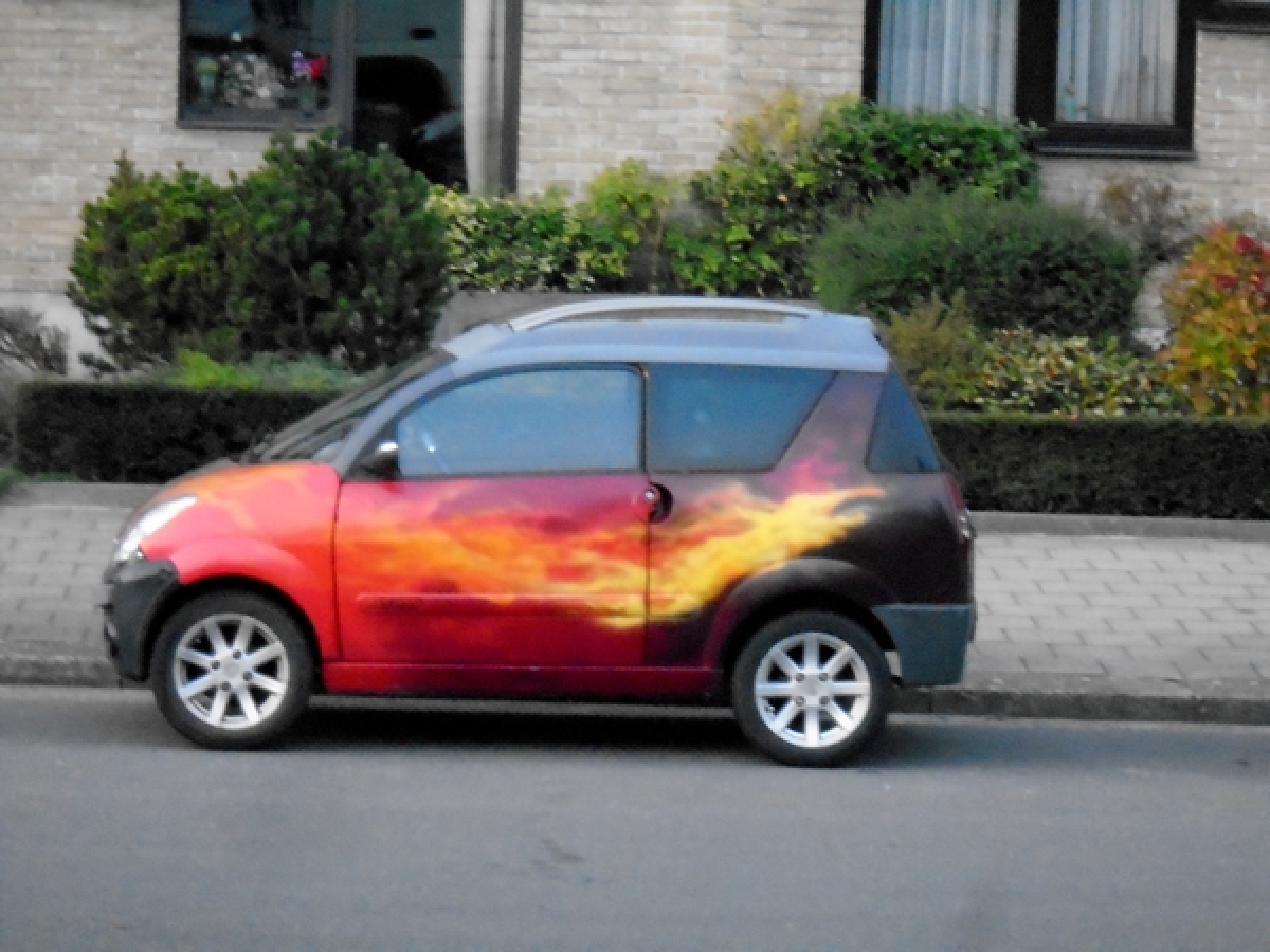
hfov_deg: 15.2
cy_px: 476
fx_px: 4769
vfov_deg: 11.4
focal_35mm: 130
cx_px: 635
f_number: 6.4
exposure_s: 1/60
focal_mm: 23
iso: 1600
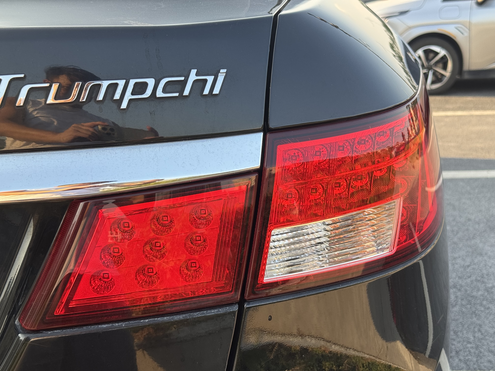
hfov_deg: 39.7
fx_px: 686
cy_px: 186
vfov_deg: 30.3
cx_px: 248
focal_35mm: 48
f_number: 1.78
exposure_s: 1/341
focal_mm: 6.76
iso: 64
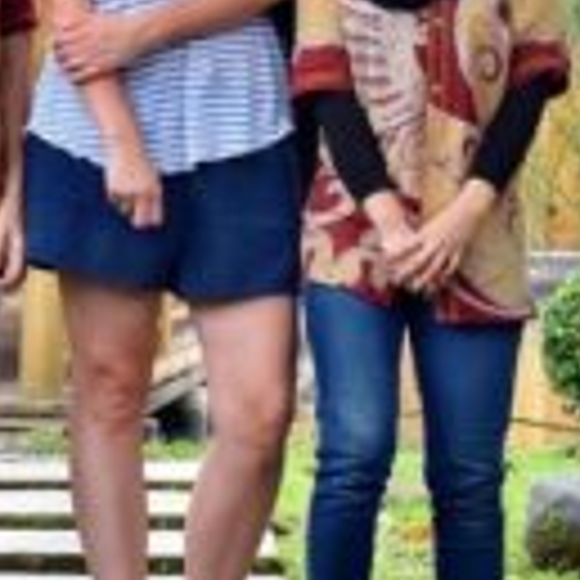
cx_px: -45
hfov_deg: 7.9
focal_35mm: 221
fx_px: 4191
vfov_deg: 7.9
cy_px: 151
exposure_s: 1/125
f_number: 10
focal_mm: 35
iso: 720
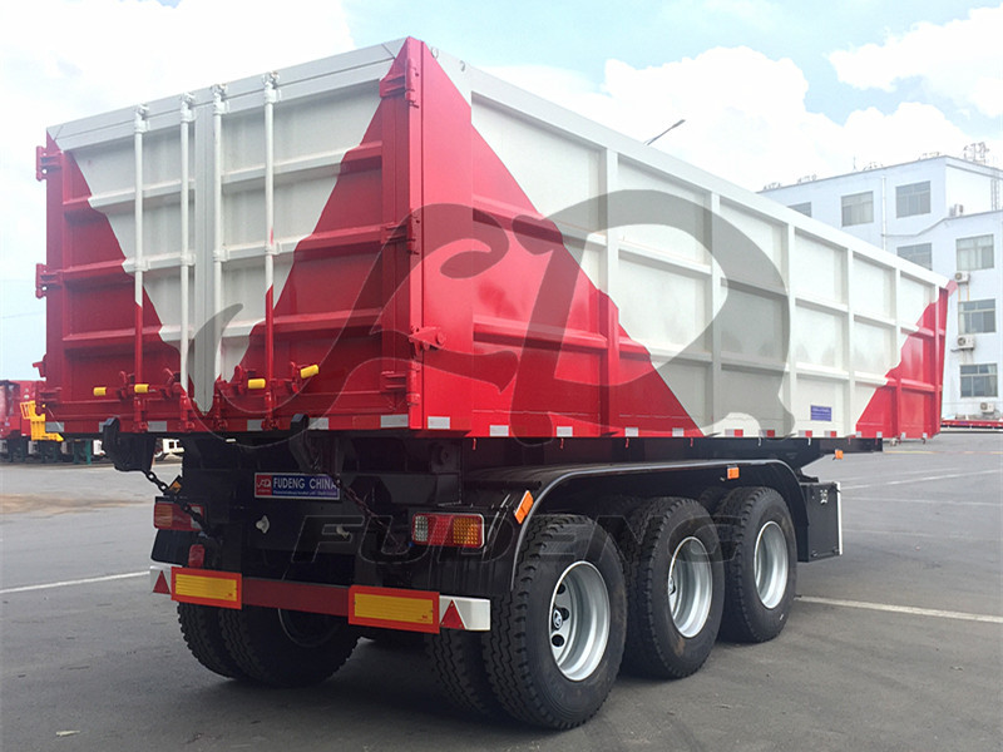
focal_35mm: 39
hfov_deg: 47.9
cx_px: 502
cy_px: 376
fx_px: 1130
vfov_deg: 36.8
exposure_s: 1/439
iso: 32
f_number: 2.2
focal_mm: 4.15
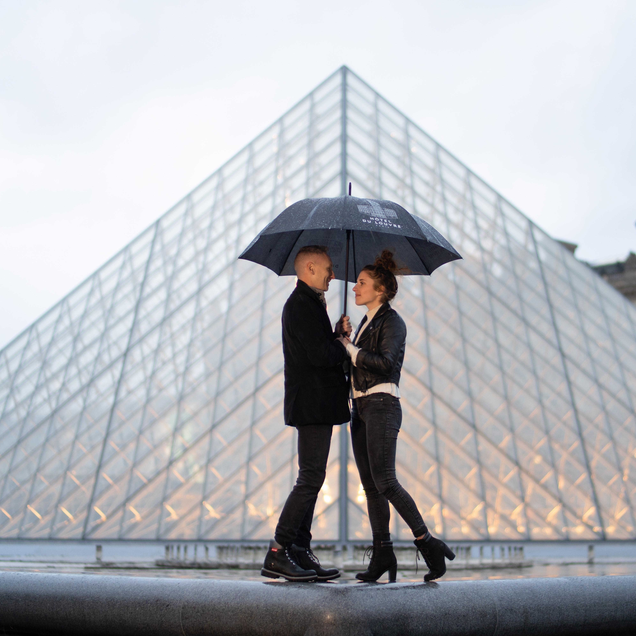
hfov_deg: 26.9
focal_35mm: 64
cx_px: 342
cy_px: 319
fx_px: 1330
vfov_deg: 26.9
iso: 400
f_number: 1.4
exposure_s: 1/125
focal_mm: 50
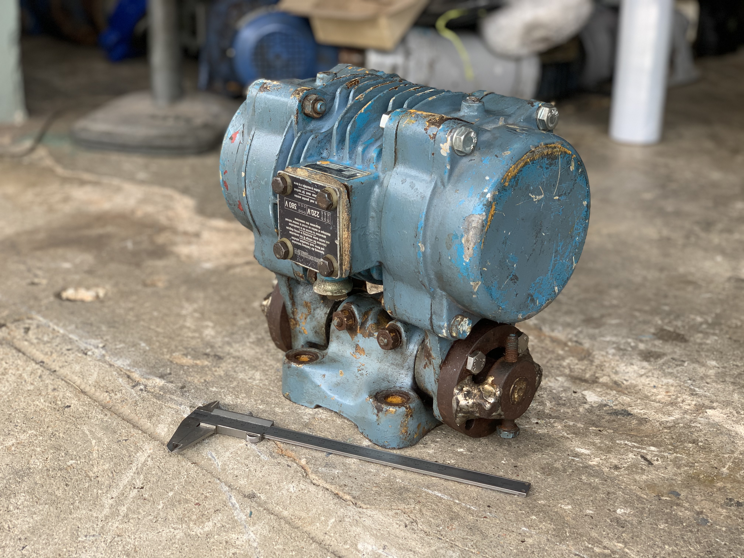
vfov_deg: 28.0
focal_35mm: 52
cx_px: 372
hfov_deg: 36.8
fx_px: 1118
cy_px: 279
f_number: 2.4
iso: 25
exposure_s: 1/122
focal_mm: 6
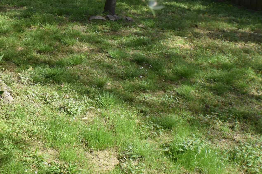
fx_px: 555
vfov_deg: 17.6
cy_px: 17
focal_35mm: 76
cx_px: -13
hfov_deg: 25.0
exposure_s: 1/250
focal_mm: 21
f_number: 8
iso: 250
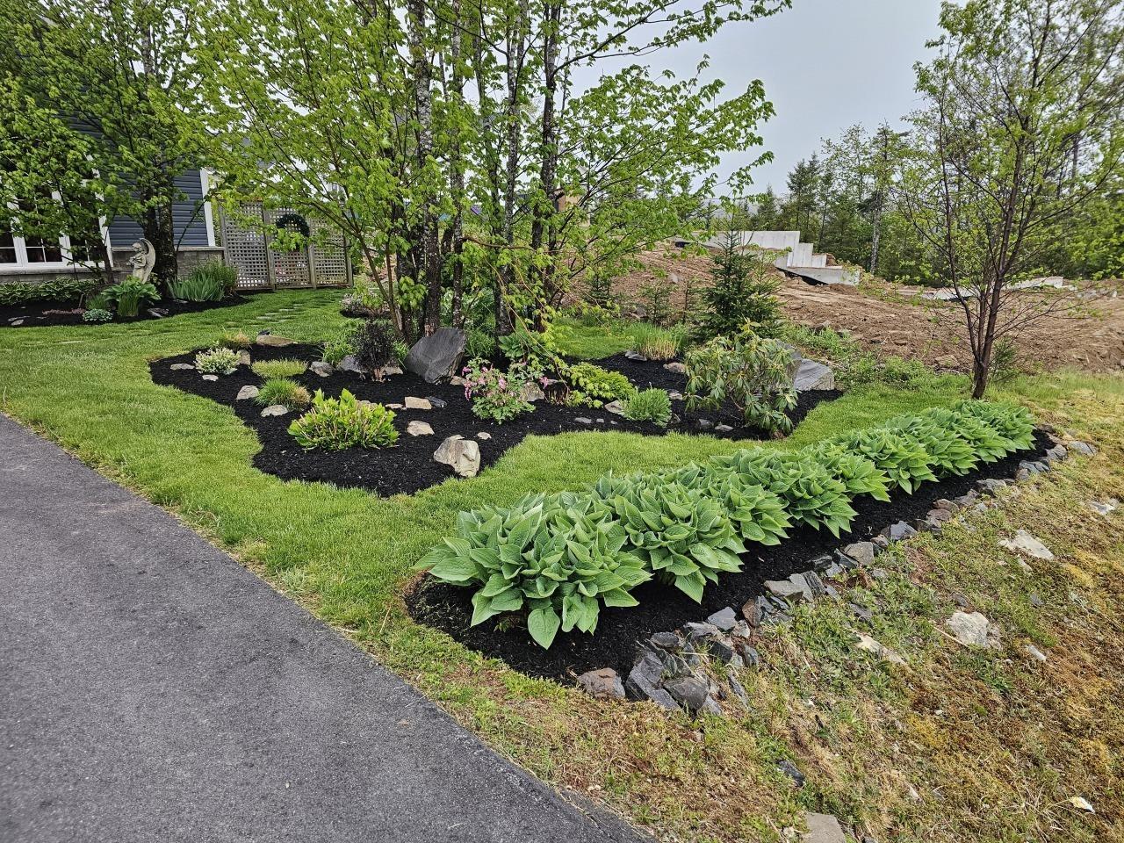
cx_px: 562
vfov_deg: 58.9
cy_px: 422
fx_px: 747
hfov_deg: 73.9
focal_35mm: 23
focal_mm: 6.3
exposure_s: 1/180
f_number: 1.7
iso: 160
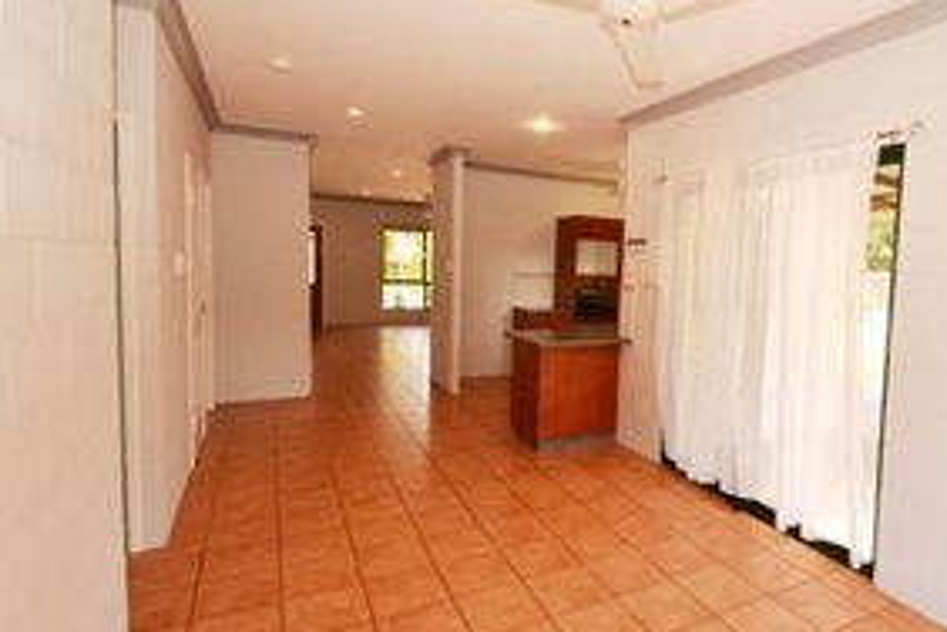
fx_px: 526
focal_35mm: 20
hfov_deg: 81.4
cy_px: 308
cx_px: 625
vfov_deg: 61.9
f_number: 7.1
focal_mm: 8
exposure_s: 1/125
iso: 800
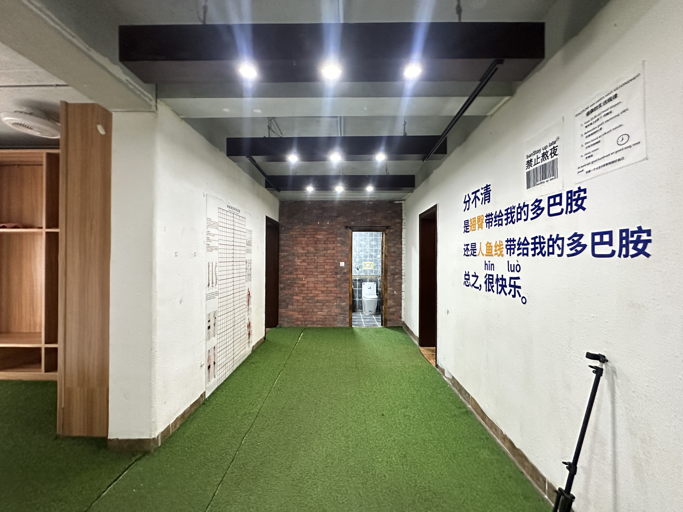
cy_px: 256
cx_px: 342
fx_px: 276
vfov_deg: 85.7
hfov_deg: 102.1
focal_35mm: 14
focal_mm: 2.22
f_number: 2.2
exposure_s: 1/50
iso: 1000
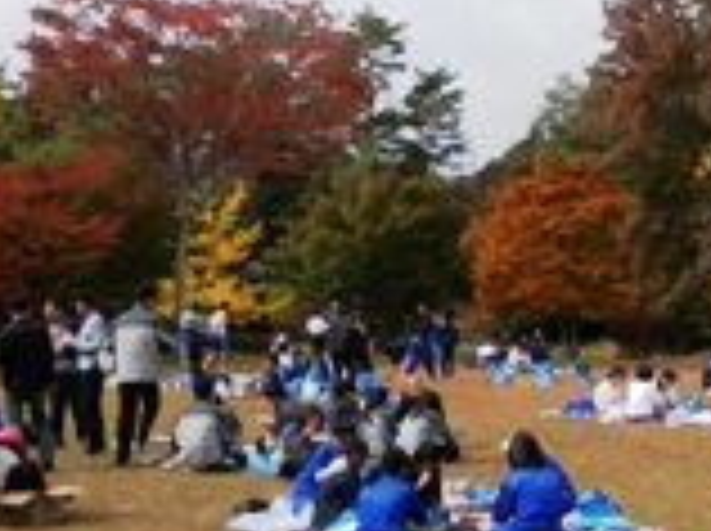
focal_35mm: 71
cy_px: 238
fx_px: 1456
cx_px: 490
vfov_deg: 20.7
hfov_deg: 27.2
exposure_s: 1/160
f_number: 8.7
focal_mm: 4.5
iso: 80
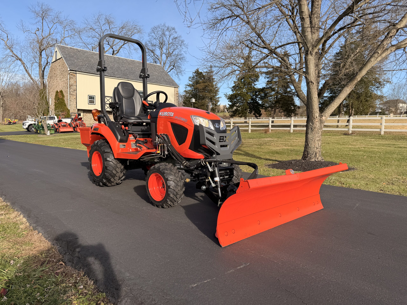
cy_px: 152
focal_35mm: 24
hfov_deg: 71.6
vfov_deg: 56.8
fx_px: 282
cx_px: 204
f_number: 1.78
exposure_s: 1/2370
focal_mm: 6.76
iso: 80
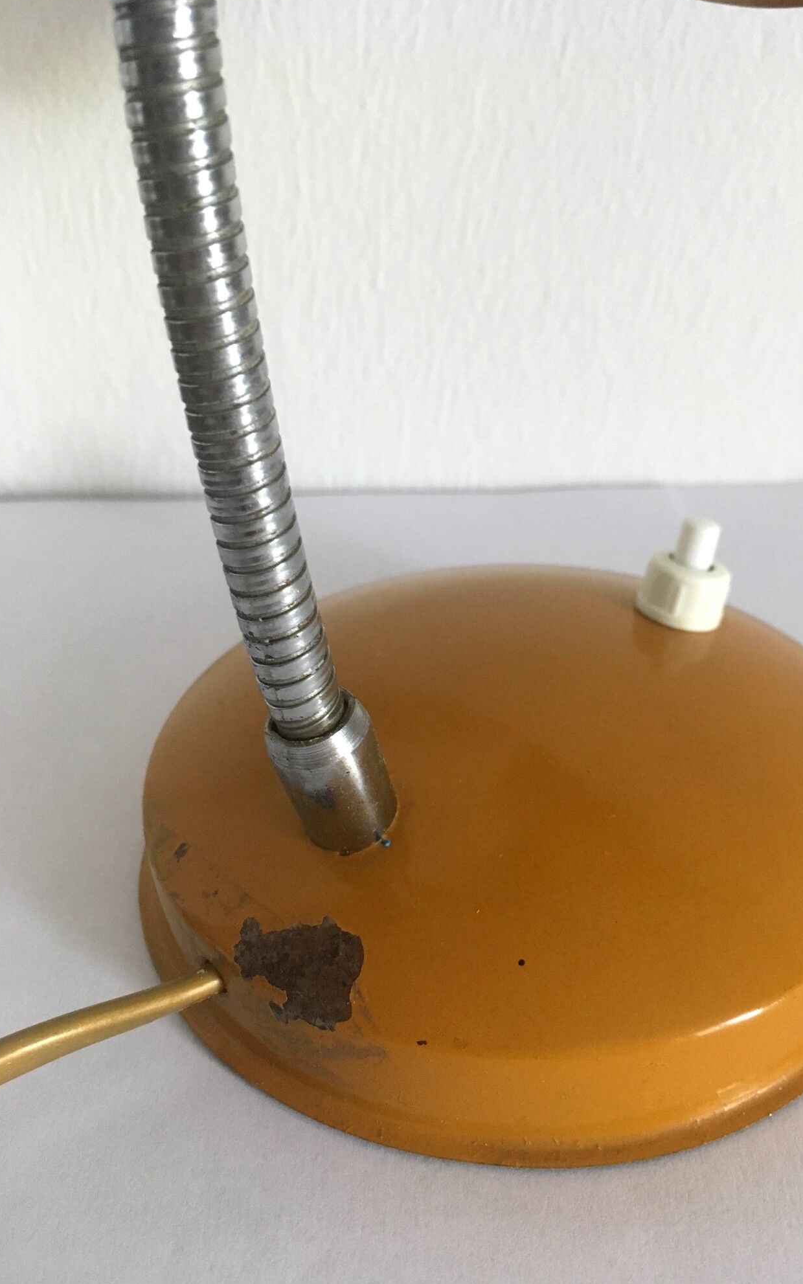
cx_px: 476
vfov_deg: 61.2
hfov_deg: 40.5
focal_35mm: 31
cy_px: 638
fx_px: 1085
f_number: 2.2
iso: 200
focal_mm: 4.15
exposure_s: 1/33
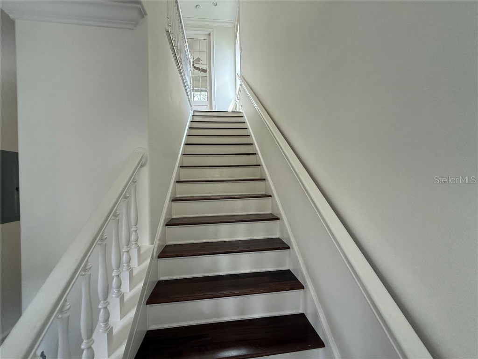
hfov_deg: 102.1
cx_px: 239
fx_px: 193
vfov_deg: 85.7
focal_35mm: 14
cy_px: 180
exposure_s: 1/74
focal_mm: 2.22
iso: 250
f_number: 2.2
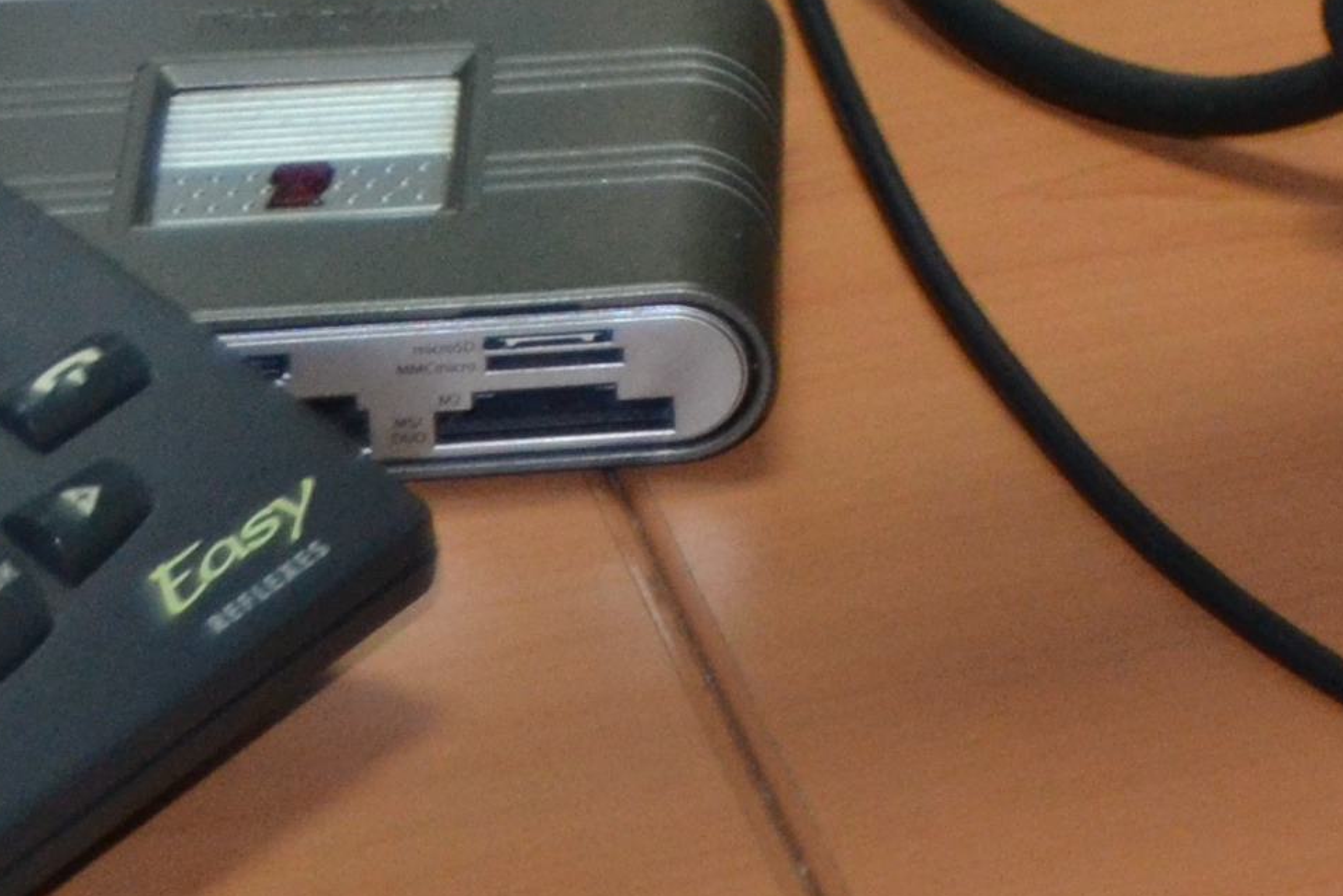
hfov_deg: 9.5
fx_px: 7536
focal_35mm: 202
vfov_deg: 6.5
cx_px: 2739
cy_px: -1249
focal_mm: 28
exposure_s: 1/60
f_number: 4
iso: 1100
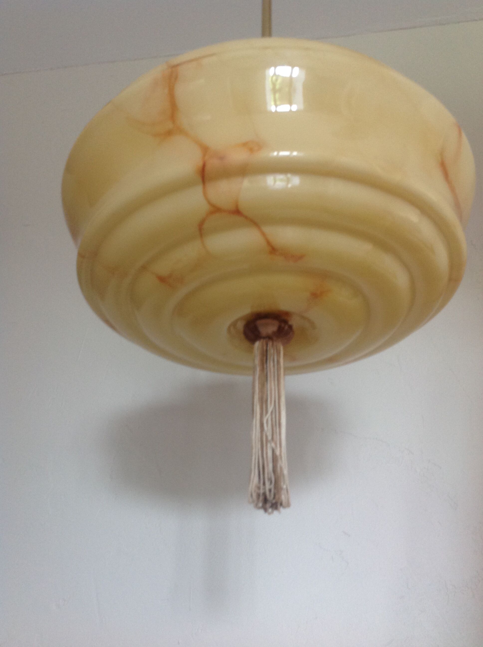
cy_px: 324
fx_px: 653
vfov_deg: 52.7
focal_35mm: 35
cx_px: 242
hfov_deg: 40.6
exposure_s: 1/15
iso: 100
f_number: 2.4
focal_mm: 4.28
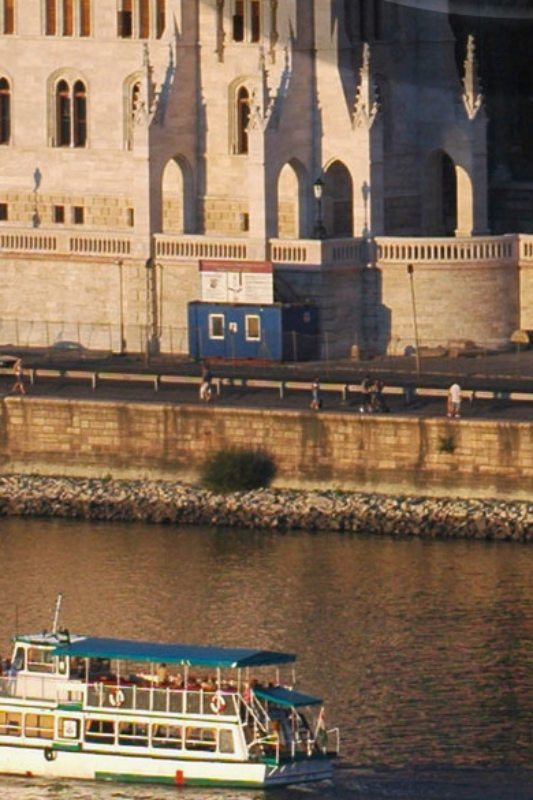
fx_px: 18477
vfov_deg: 2.5
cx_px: 530
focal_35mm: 831
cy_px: -546
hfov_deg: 1.7
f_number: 8
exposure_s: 1/250
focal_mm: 135
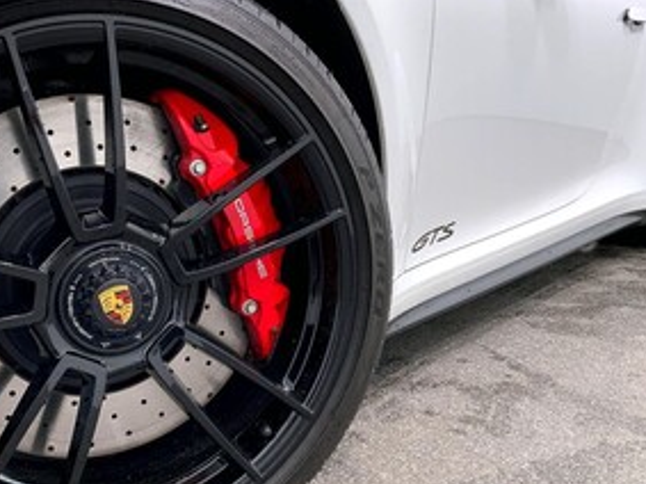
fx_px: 802
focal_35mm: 43
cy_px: 280
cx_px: 263
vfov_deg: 33.5
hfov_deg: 43.7
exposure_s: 1/122
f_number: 1.8
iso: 32
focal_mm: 3
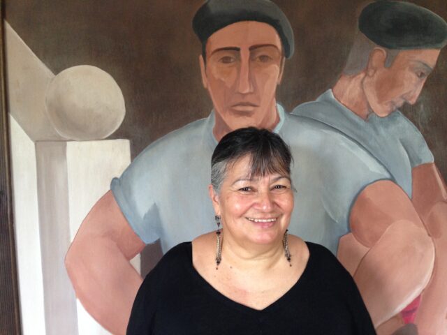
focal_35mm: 33
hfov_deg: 55.4
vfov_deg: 42.9
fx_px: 426
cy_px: 168
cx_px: 224
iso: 200
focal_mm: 4.12
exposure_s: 1/20
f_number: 2.4
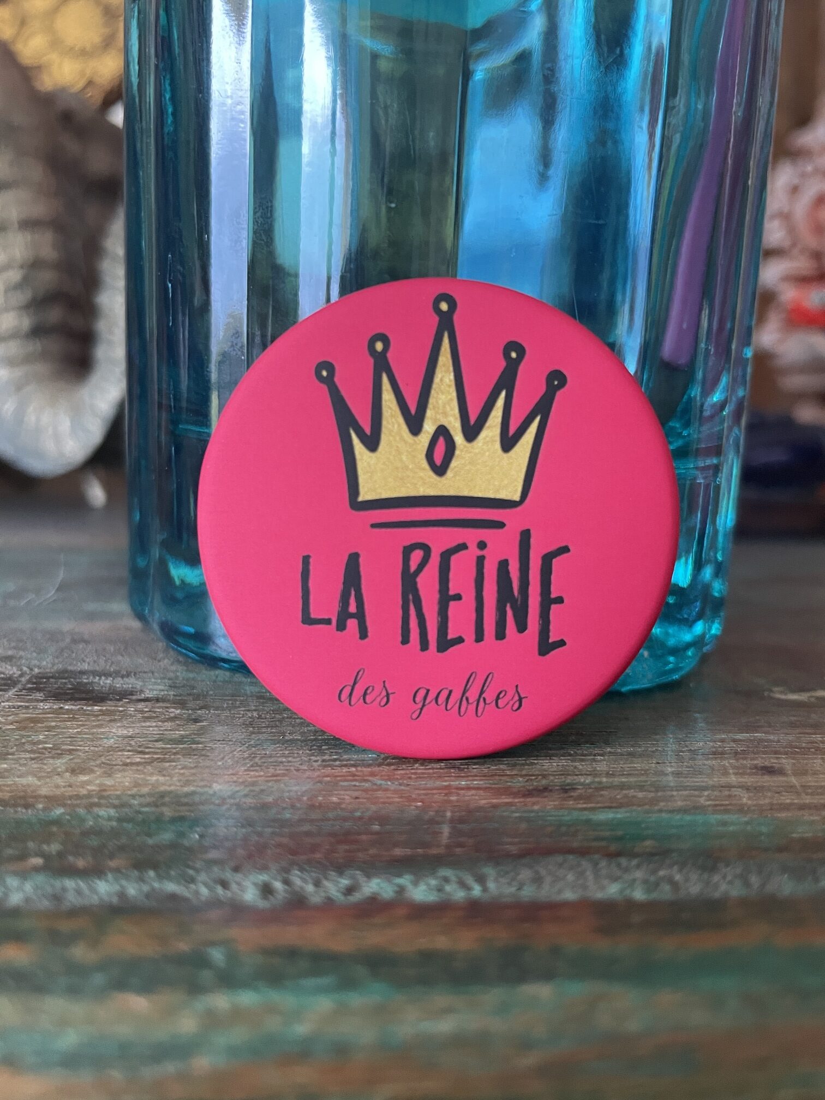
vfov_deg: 67.3
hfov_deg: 53.1
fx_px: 826
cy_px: 550
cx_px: 412
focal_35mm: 26
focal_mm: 4.2
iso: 500
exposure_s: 1/60
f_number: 1.6
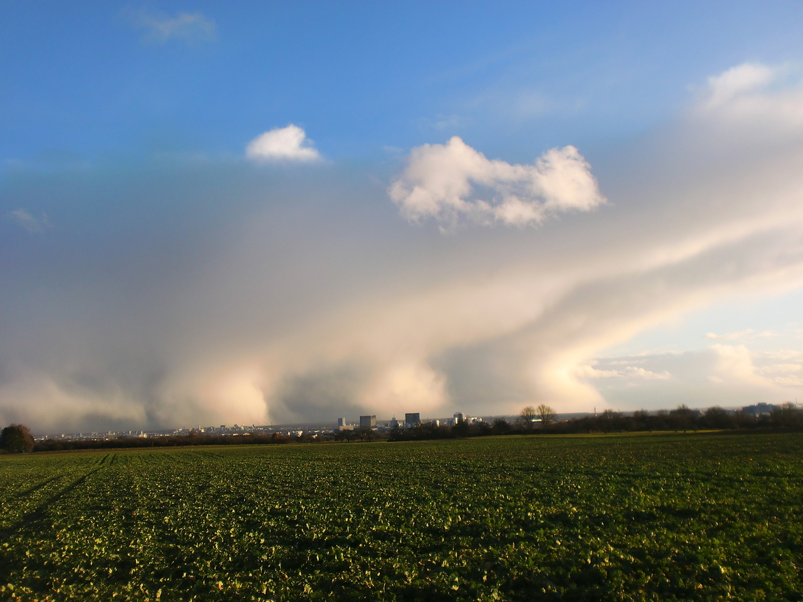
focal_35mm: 35
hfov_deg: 52.6
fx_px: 812
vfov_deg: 40.7
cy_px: 301
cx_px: 402
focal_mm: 6.3
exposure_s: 1/640
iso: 64
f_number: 3.1
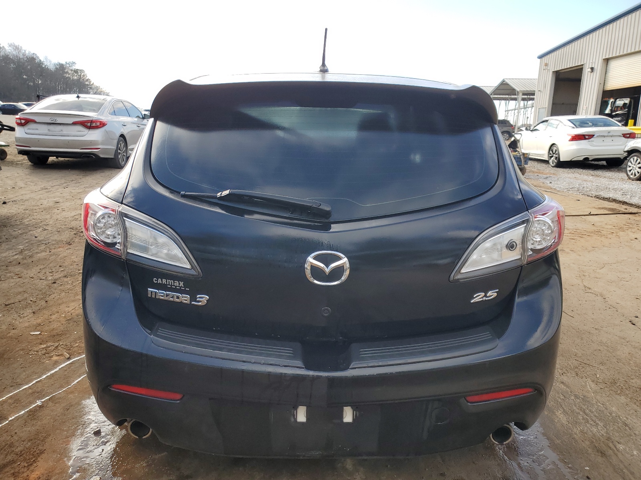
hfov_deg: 67.3
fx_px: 481
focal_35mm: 26
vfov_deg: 53.1
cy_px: 240
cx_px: 320
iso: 50
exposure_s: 1/588
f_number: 1.5
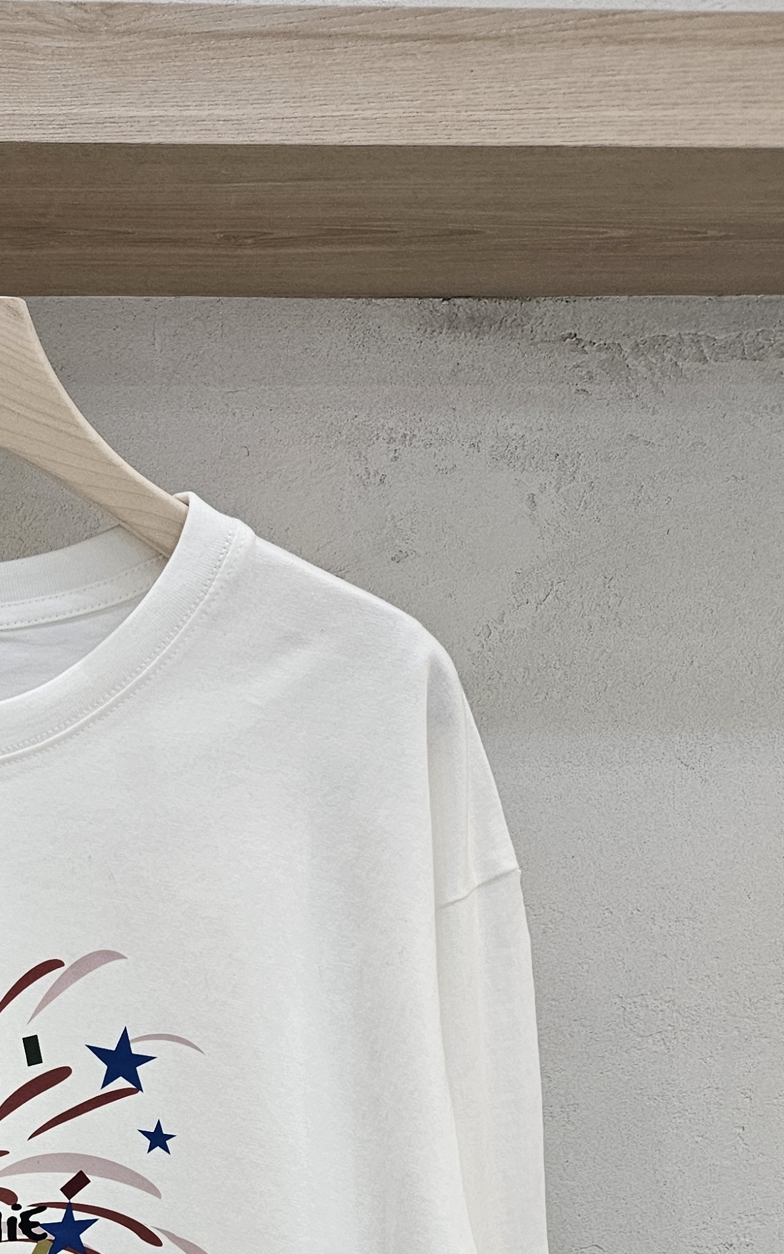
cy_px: 1161
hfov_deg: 24.0
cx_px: -39
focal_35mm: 51
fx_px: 1744
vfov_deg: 36.7
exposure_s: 1/120
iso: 160
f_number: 1.8
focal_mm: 5.4
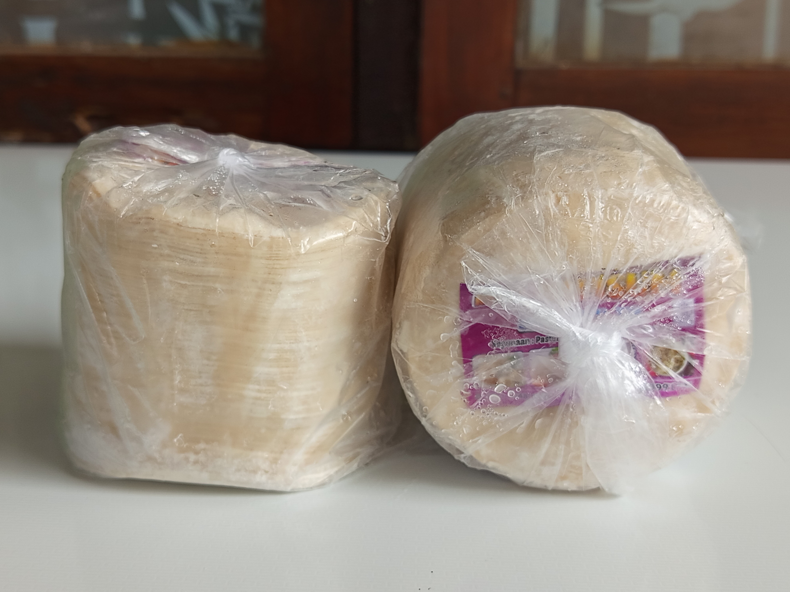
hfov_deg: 39.7
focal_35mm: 48
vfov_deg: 30.3
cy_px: 296
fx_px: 1095
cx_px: 395
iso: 62
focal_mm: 5.24
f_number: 1.7
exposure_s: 1/100
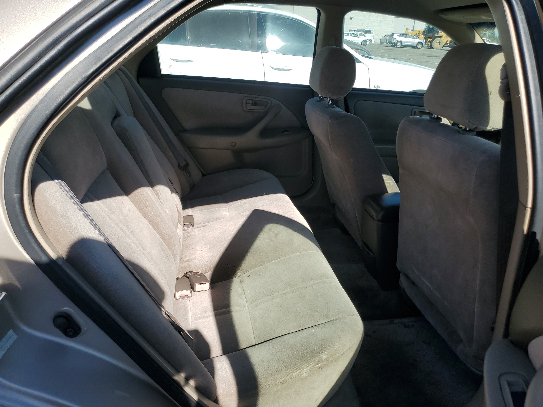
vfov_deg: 53.1
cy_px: 204
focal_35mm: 26
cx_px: 272
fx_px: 408
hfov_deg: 67.3
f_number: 1.5
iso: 50
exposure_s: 1/2500
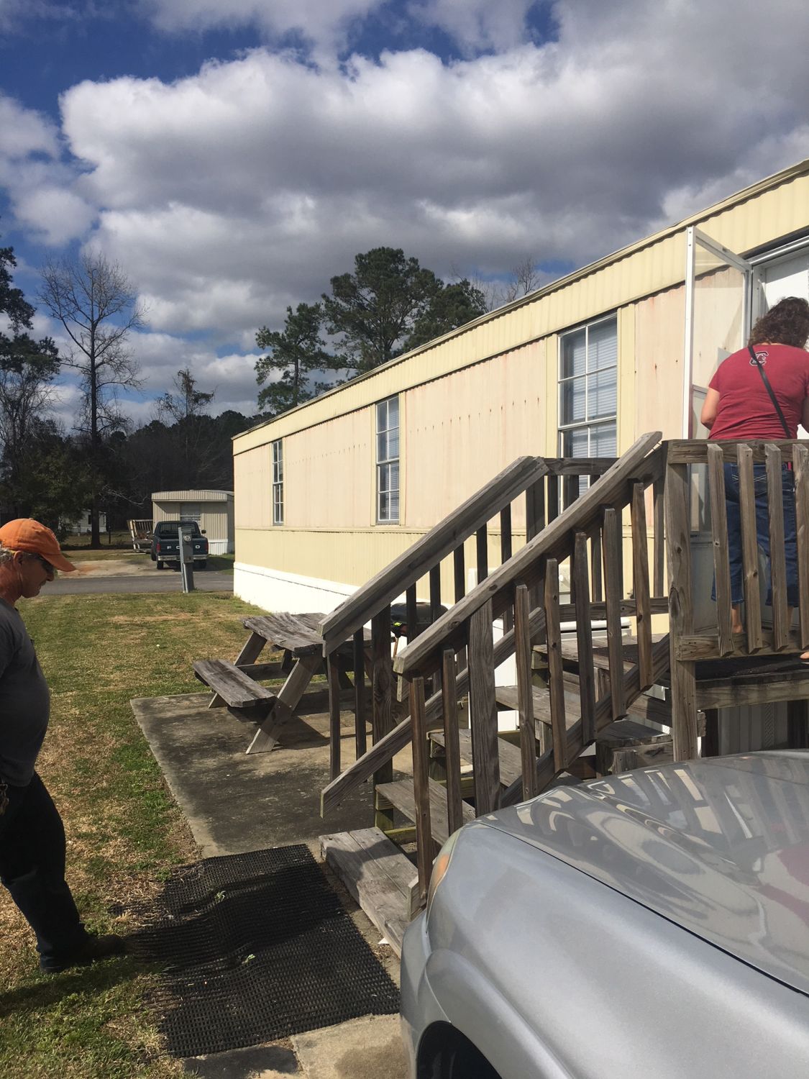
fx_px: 904
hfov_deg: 48.2
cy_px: 540
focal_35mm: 29
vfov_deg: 61.7
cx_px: 404
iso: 25
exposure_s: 1/3846
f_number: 2.2
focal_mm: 4.15
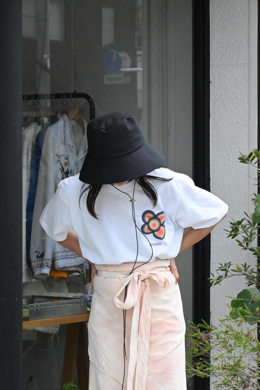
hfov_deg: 10.0
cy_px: 195
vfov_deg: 15.0
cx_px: 130
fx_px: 1479
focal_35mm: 136
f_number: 16
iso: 12800
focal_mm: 91
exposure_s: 1/4000
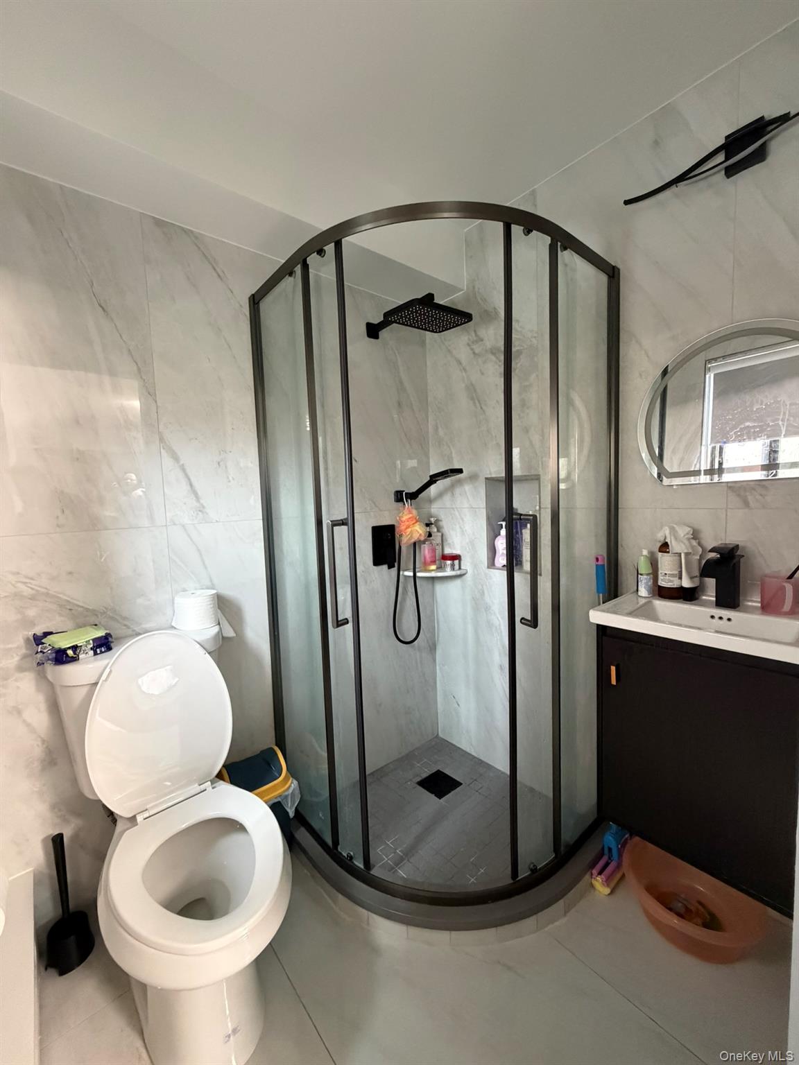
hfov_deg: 85.7
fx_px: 431
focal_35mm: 14
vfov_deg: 102.1
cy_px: 532
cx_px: 400
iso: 640
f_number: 2.2
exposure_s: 1/60
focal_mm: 2.22
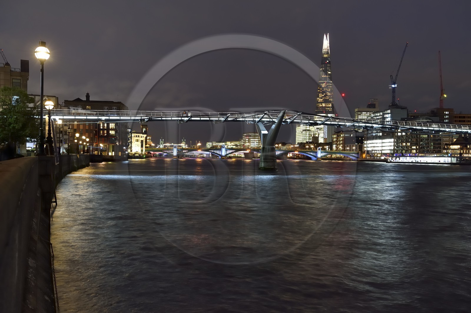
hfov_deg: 53.2
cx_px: 236
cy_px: 156
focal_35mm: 36
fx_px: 471
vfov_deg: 36.8
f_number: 6.3
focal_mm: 36
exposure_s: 1.3
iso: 400
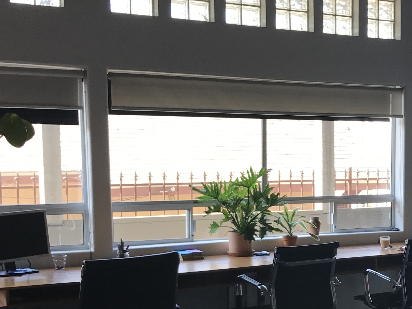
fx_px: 797
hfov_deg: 28.2
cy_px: 243
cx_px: 348
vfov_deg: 21.7
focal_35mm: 67
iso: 20
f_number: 1.8
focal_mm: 3.99
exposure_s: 1/121
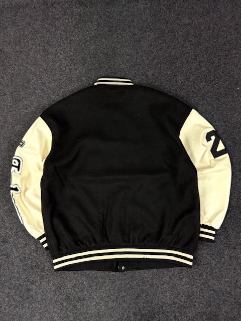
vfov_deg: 71.6
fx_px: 223
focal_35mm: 24
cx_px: 120
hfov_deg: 56.8
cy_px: 160
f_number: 1.78
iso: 125
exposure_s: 1/100
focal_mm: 6.76
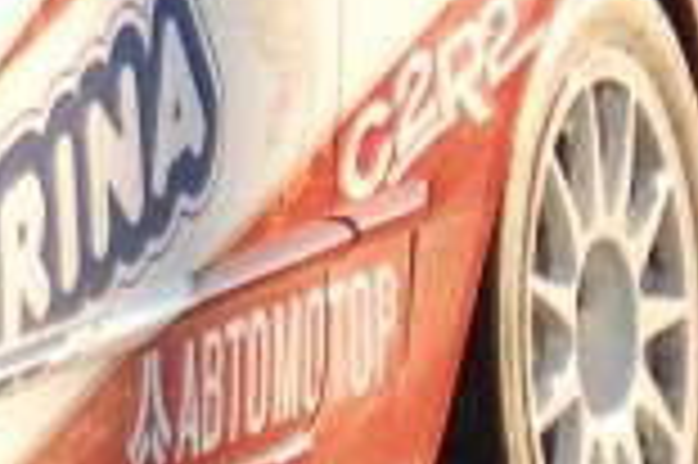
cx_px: -1319
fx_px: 15320
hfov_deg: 2.6
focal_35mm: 791
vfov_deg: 1.7
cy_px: -52
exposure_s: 1/500
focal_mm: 80
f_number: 5.6
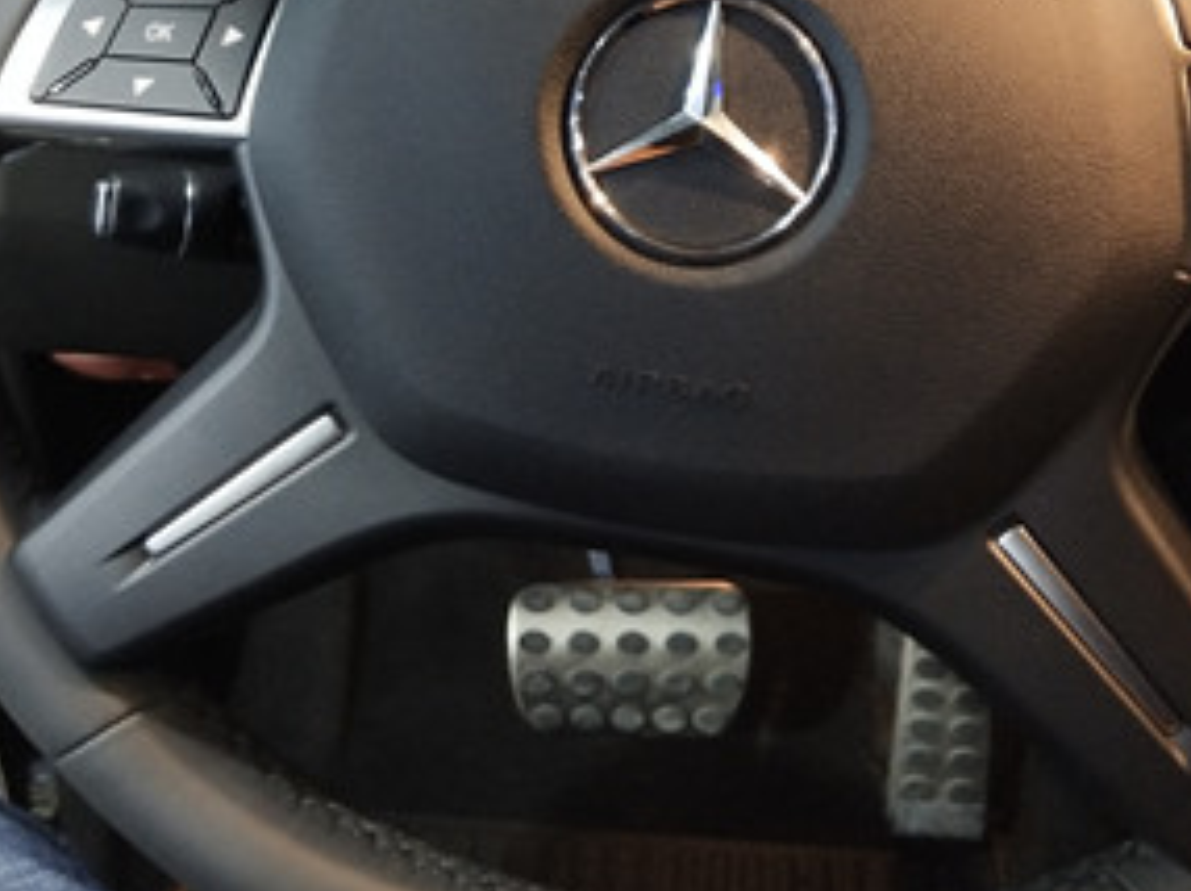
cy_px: -21
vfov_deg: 22.3
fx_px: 2166
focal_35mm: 63
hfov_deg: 30.7
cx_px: 537
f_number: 1.8
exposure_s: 1/25
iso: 671
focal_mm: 3.95
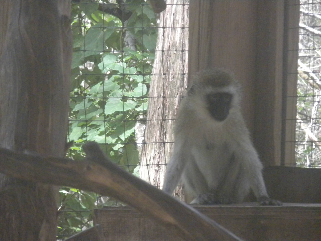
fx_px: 2207
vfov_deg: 6.2
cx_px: 160
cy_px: 120
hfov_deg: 8.3
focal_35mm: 238
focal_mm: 42.1
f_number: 5.2
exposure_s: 1/220
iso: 800
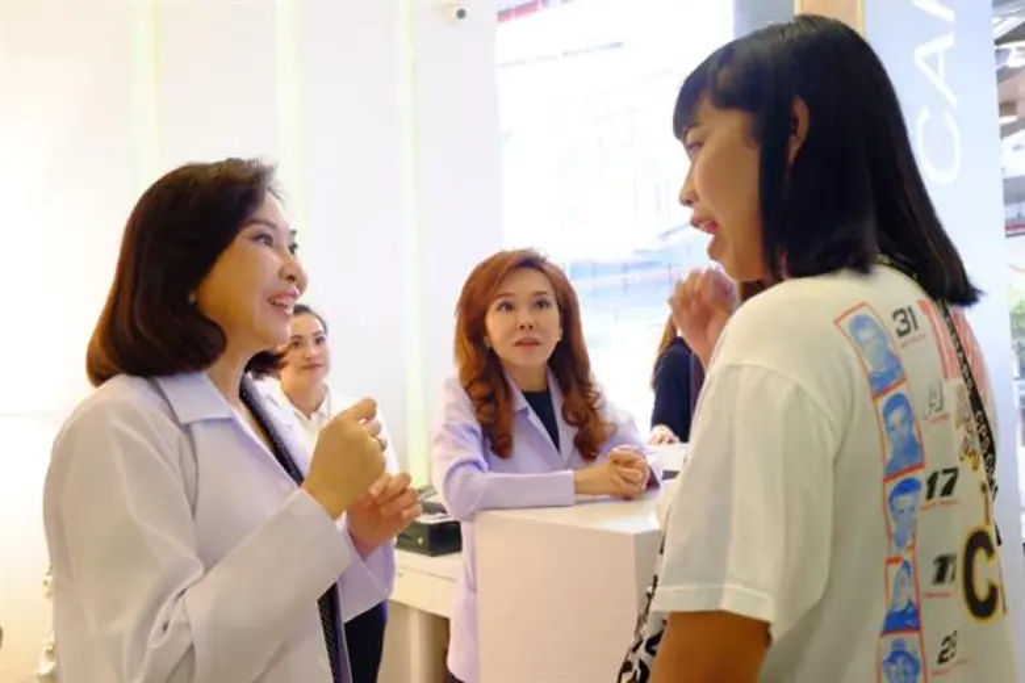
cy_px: 342
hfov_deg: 61.9
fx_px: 854
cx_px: 512
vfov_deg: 43.6
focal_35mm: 30
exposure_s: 1/60
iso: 3200
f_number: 4
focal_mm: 20
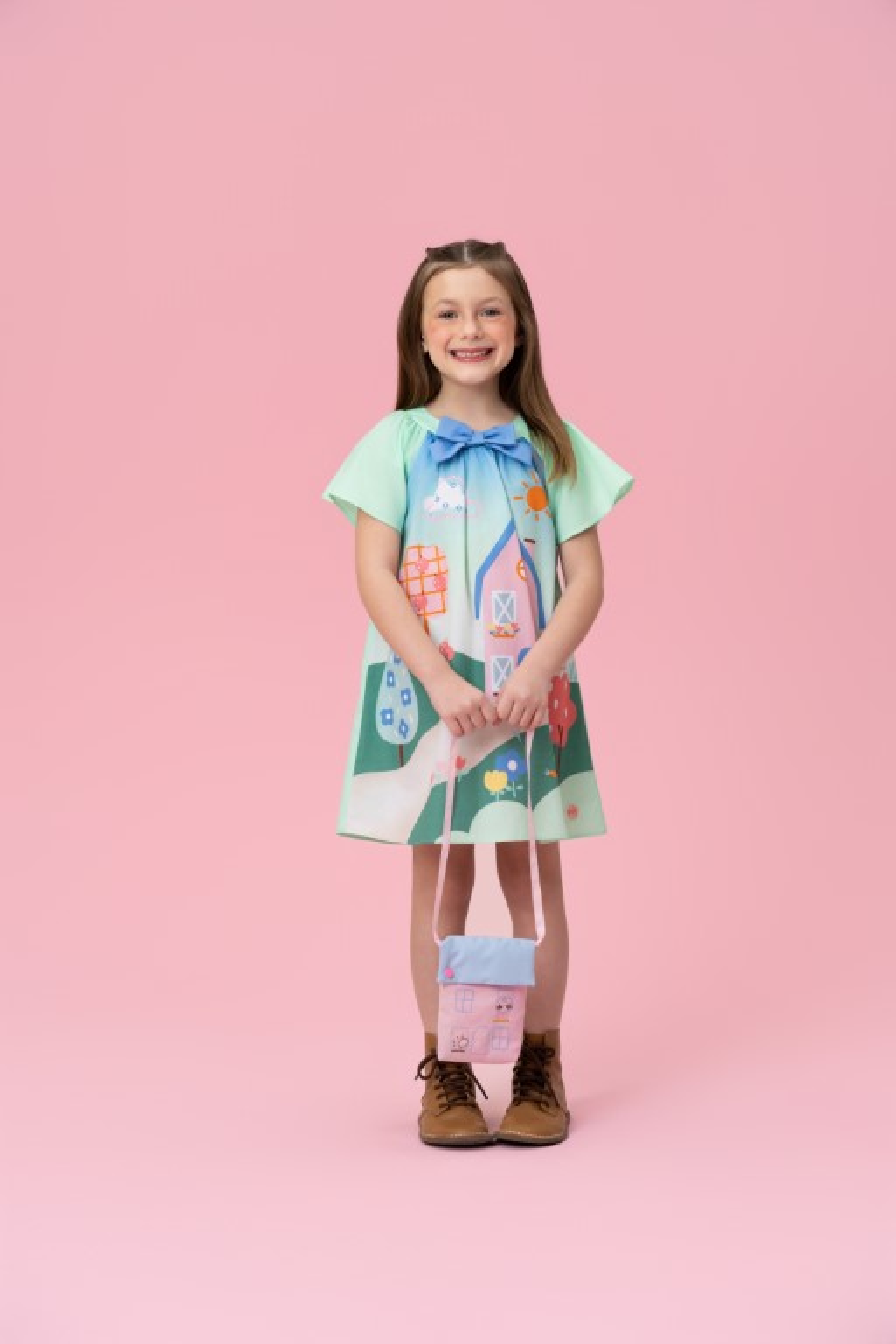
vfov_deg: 28.1
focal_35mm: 72
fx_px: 2688
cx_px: 448
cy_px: 672
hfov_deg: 18.9
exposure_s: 1/125
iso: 100
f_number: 6.3
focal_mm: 72
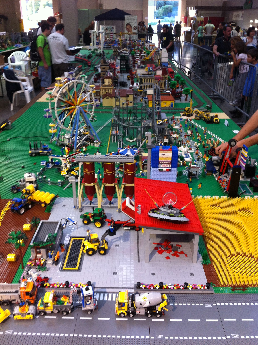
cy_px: 172
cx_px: 129
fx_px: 349
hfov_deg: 40.6
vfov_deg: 52.7
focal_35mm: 35
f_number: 2.8
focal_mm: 3.85
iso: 80
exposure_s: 1/20
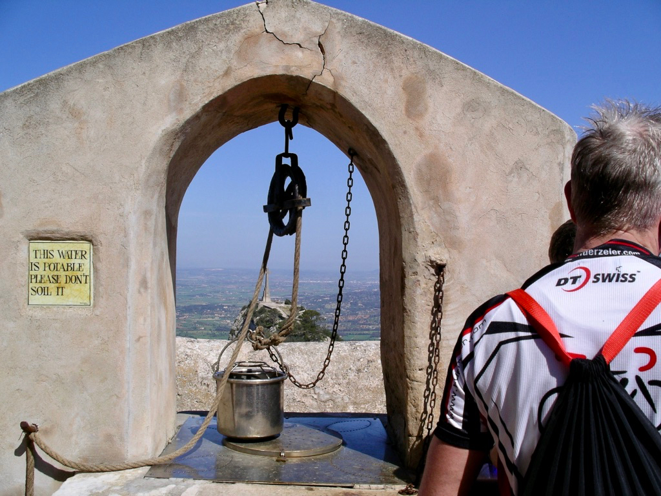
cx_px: 330
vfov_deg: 38.7
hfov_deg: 50.1
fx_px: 707
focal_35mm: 37
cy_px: 248
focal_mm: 7.8
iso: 64
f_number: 6
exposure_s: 1/500
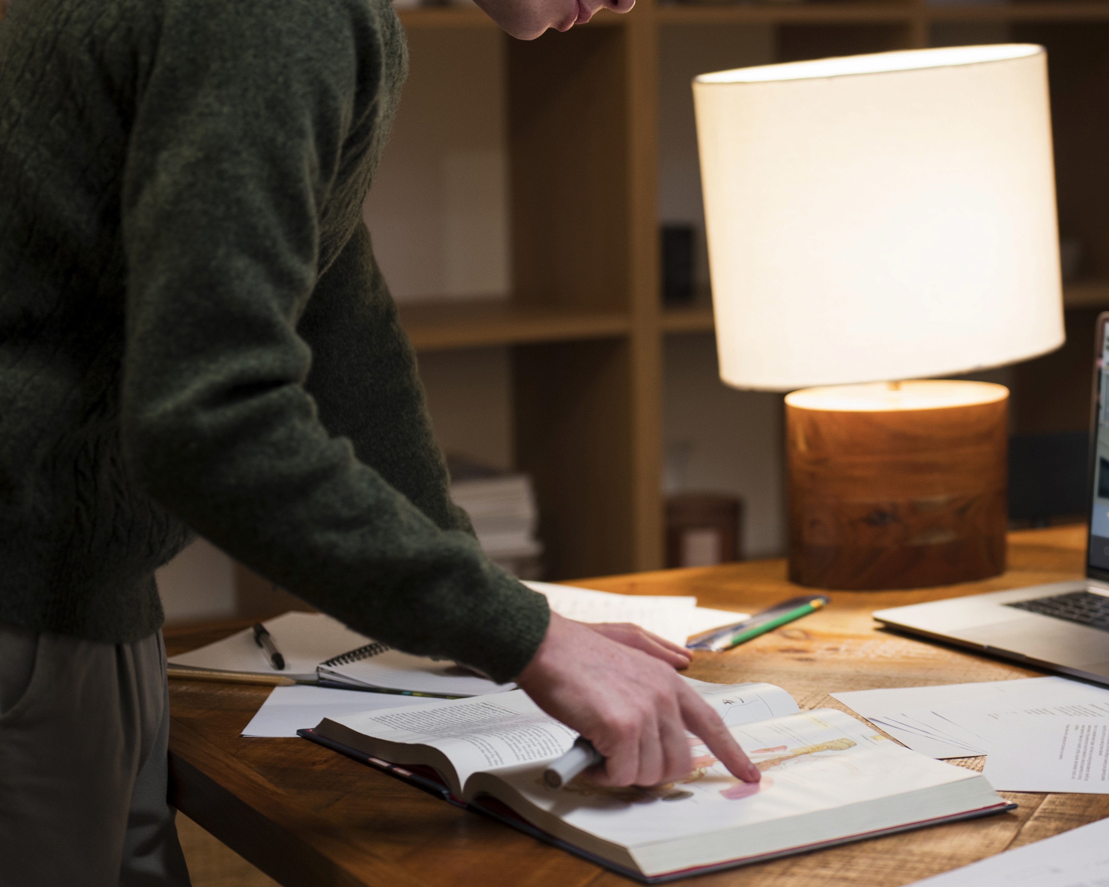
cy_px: 284
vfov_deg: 17.2
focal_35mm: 89
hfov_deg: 21.3
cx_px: 851
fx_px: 2921
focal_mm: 50
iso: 400
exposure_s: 1/80
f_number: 2
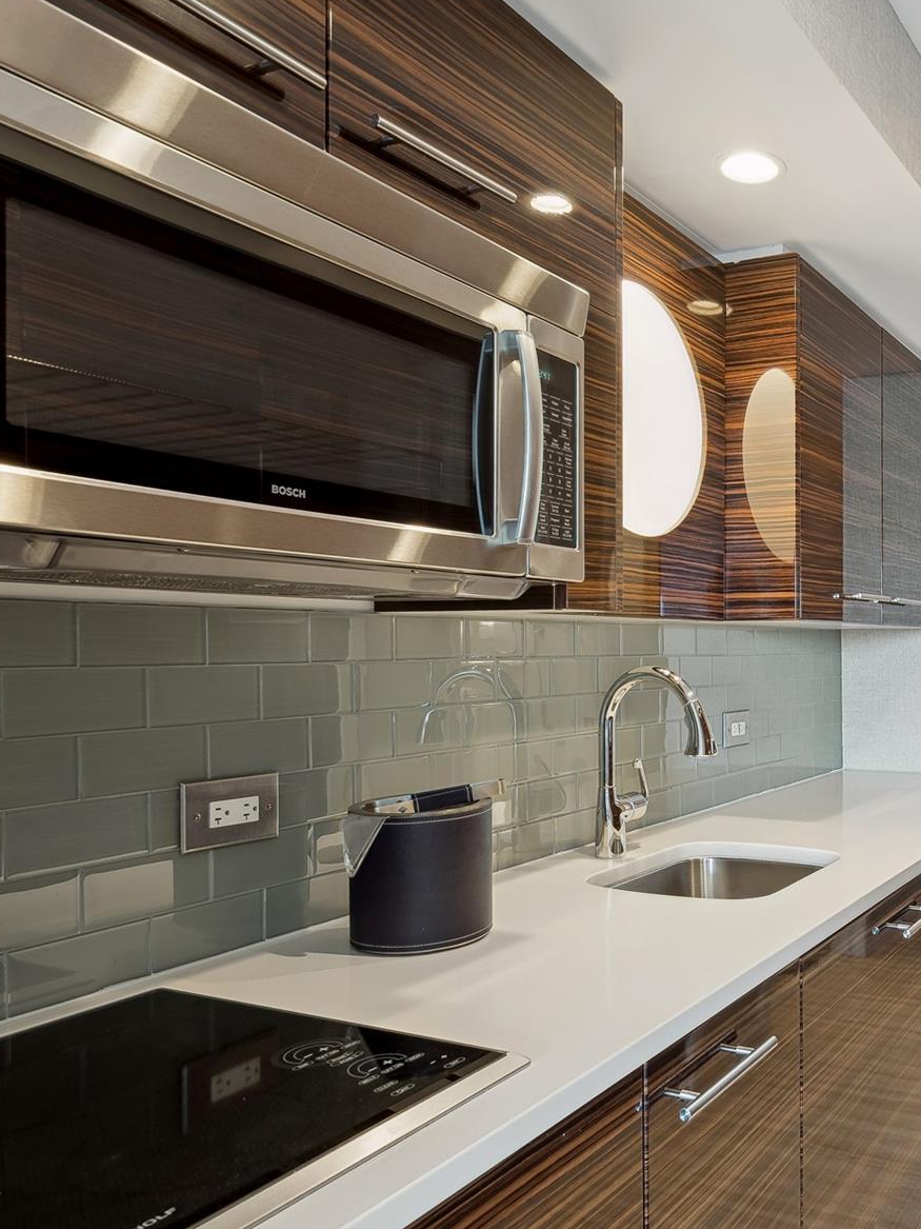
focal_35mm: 27
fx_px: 958
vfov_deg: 65.1
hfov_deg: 45.4
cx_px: 867
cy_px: 692
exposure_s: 1/3.33
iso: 400
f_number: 8
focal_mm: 16
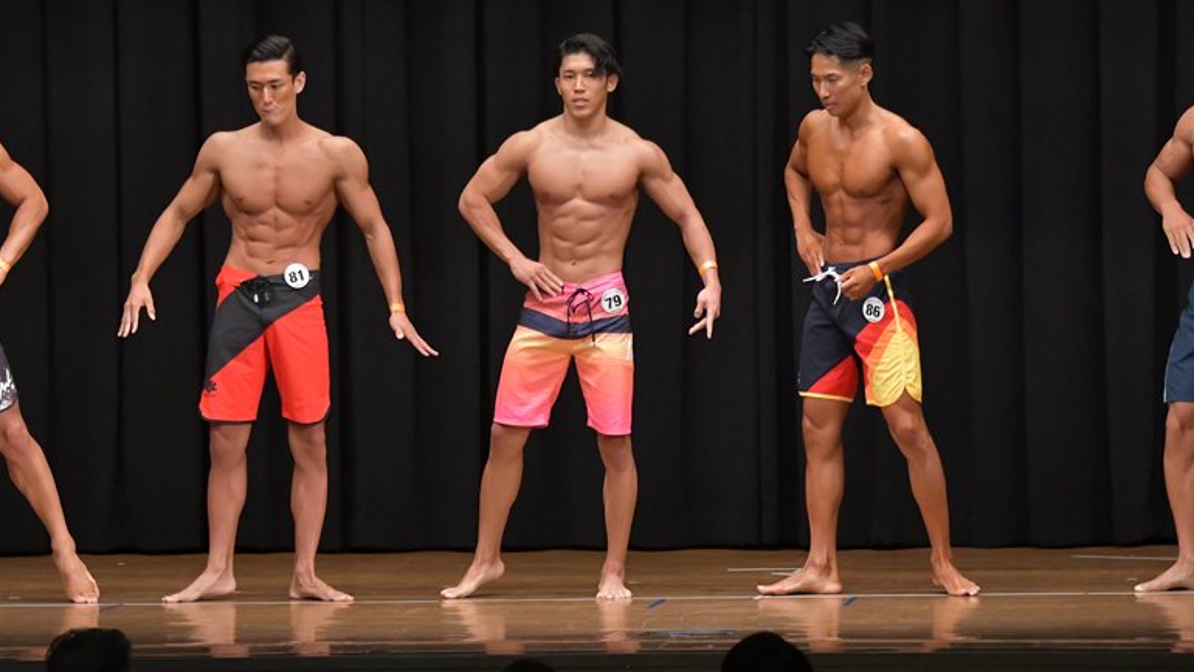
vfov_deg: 6.2
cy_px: 359
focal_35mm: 197
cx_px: 599
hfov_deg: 10.9
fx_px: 6237
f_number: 5.6
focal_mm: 125
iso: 6400
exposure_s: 1/400
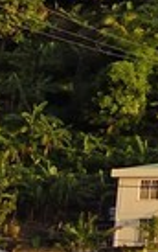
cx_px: 1356
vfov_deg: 4.6
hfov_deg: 2.5
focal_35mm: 452
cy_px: -215
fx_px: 3104
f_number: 5.6
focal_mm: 38
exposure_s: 1/250
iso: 200
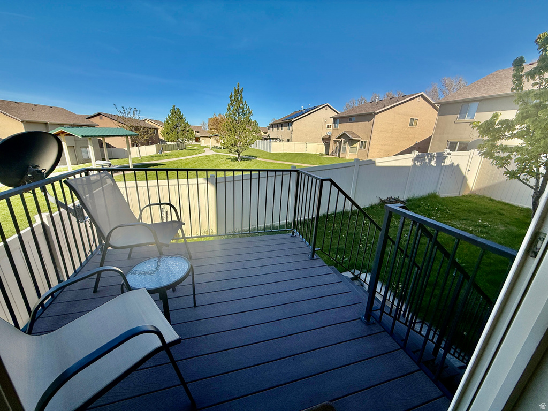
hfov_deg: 102.1
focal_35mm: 14
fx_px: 222
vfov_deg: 85.7
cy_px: 206
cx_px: 274
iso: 50
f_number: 2.2
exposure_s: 1/1235
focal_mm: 2.22
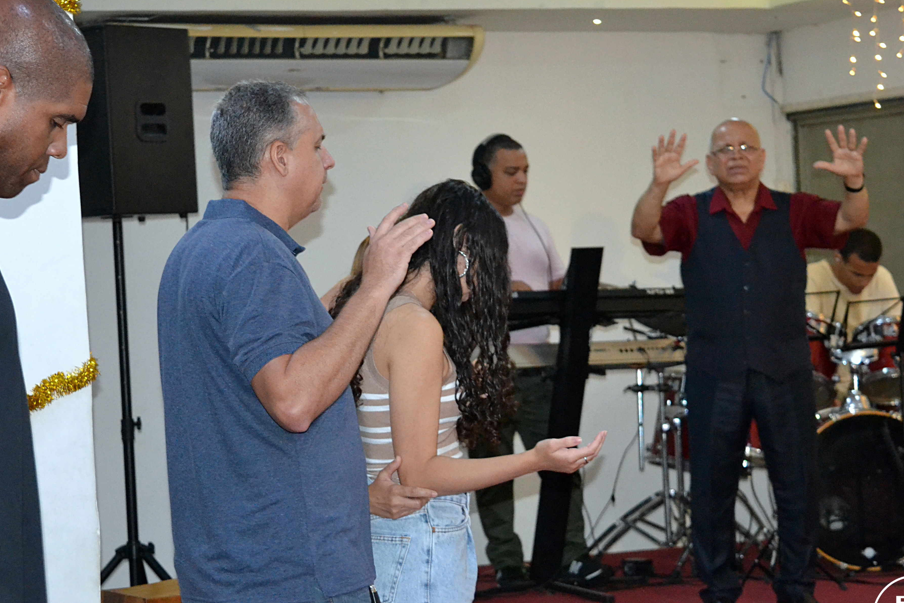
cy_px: 287
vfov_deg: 12.8
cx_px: 397
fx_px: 2678
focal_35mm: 107
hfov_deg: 19.2
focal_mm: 55
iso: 3200
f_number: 5.6
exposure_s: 1/60
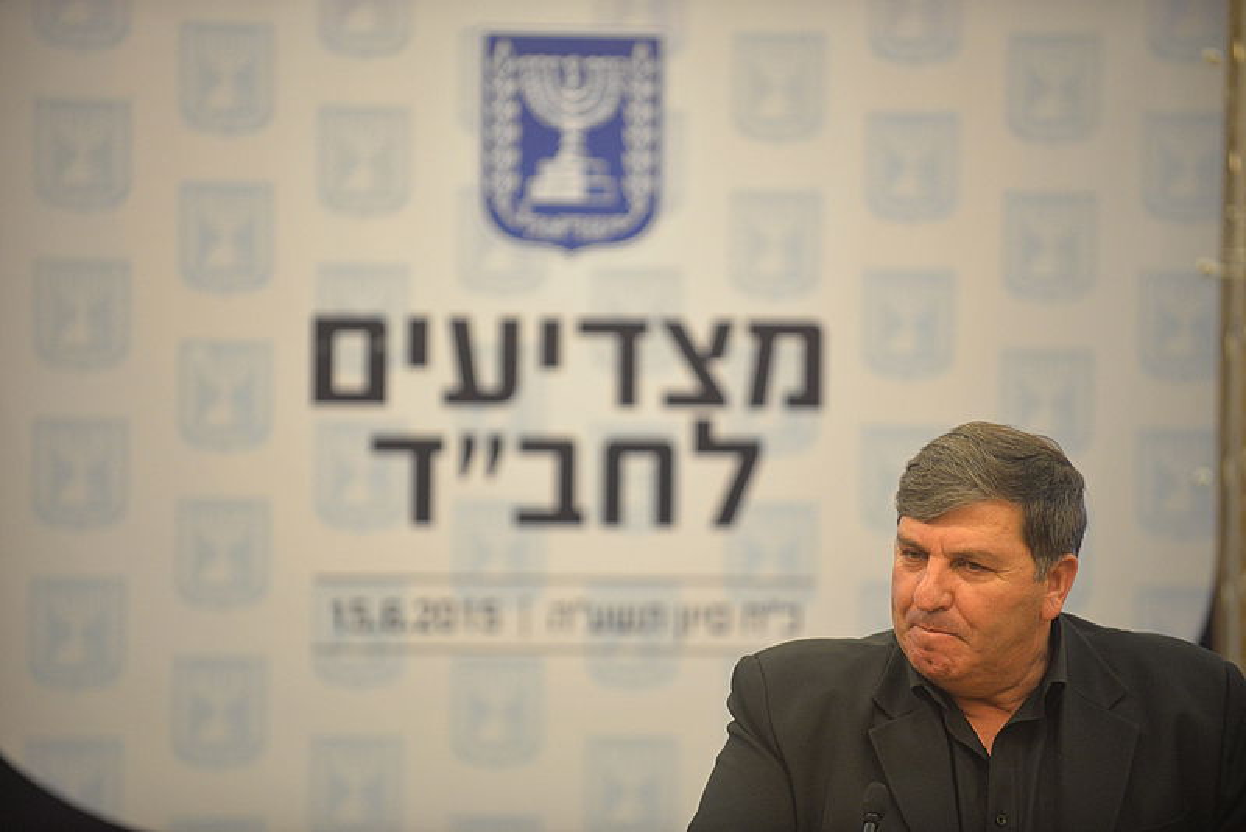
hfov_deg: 10.8
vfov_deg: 7.2
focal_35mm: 190
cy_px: 416
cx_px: 623
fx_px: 6578
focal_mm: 190
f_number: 2.8
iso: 2000
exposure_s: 1/160
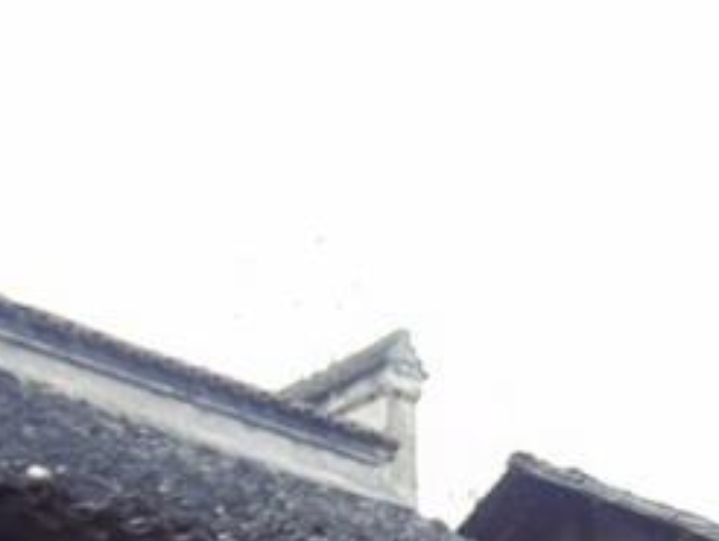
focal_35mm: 73
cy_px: 772
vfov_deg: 18.3
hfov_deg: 26.5
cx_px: 232
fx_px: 1518
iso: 80
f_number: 3
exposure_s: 1/60
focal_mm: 4.5
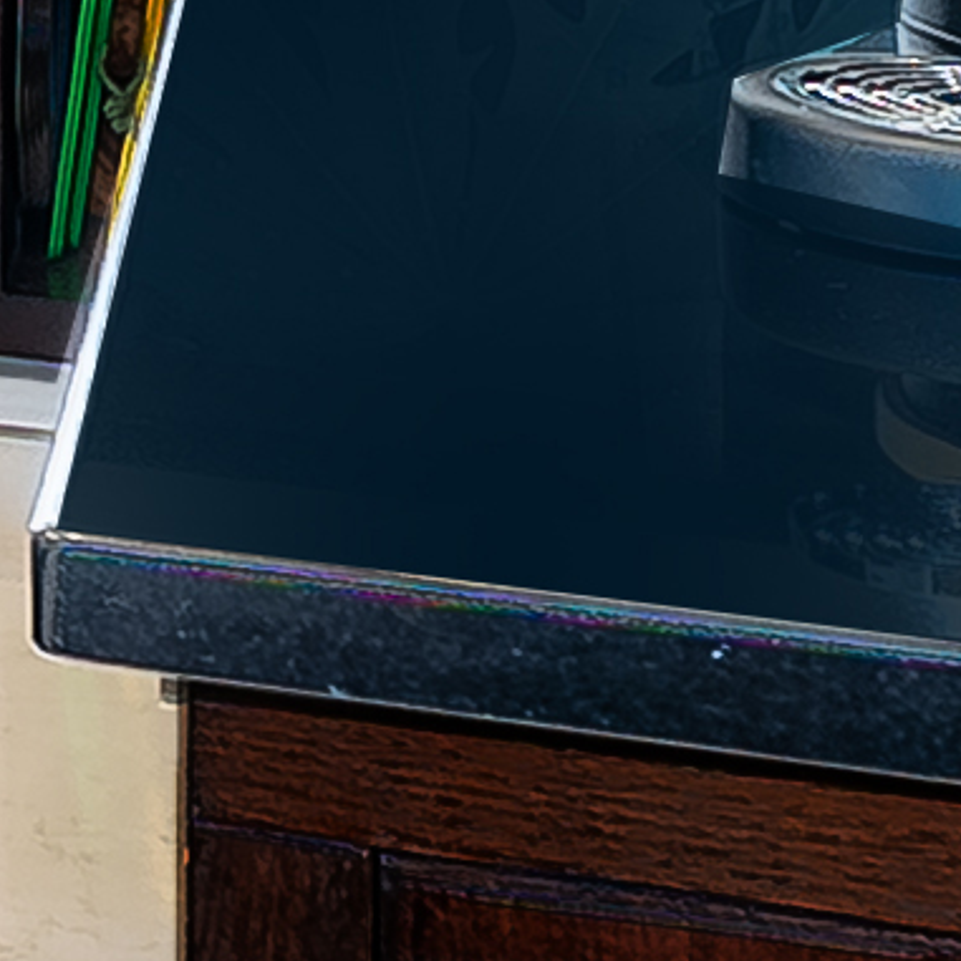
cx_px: -2029
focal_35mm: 170
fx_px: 5339
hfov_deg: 8.4
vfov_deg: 9.3
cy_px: -1225
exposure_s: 1/250
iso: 400
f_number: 8
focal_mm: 18
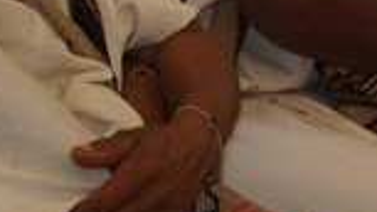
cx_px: 1018
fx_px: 2329
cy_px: -259
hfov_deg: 8.2
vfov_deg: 5.1
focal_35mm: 233
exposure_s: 1/160
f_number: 7.1
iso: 100
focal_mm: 26
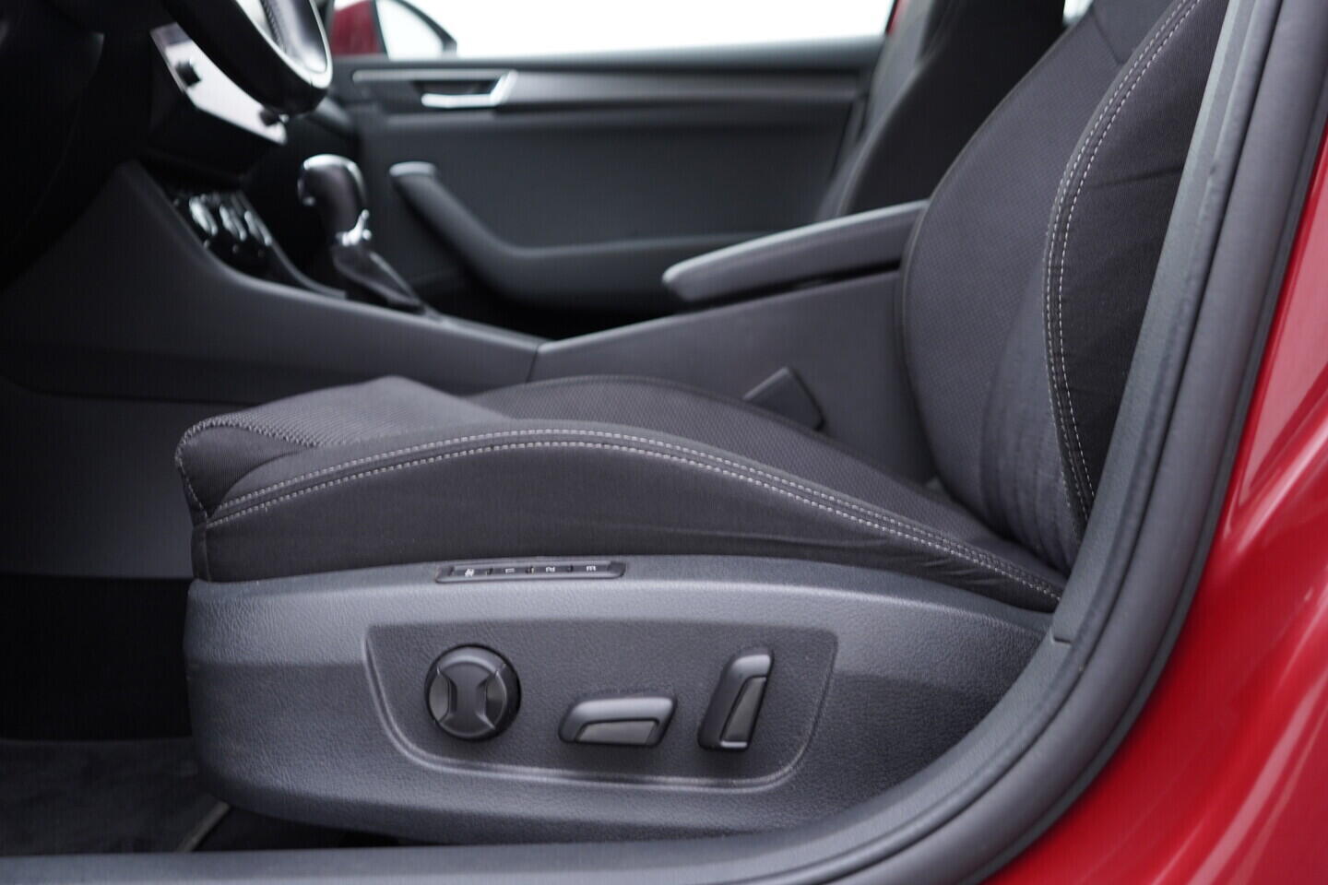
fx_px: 1328
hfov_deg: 53.1
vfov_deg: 36.9
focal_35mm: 36
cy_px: 442
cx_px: 664
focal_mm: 24
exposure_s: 1/40
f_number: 2.8
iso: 200
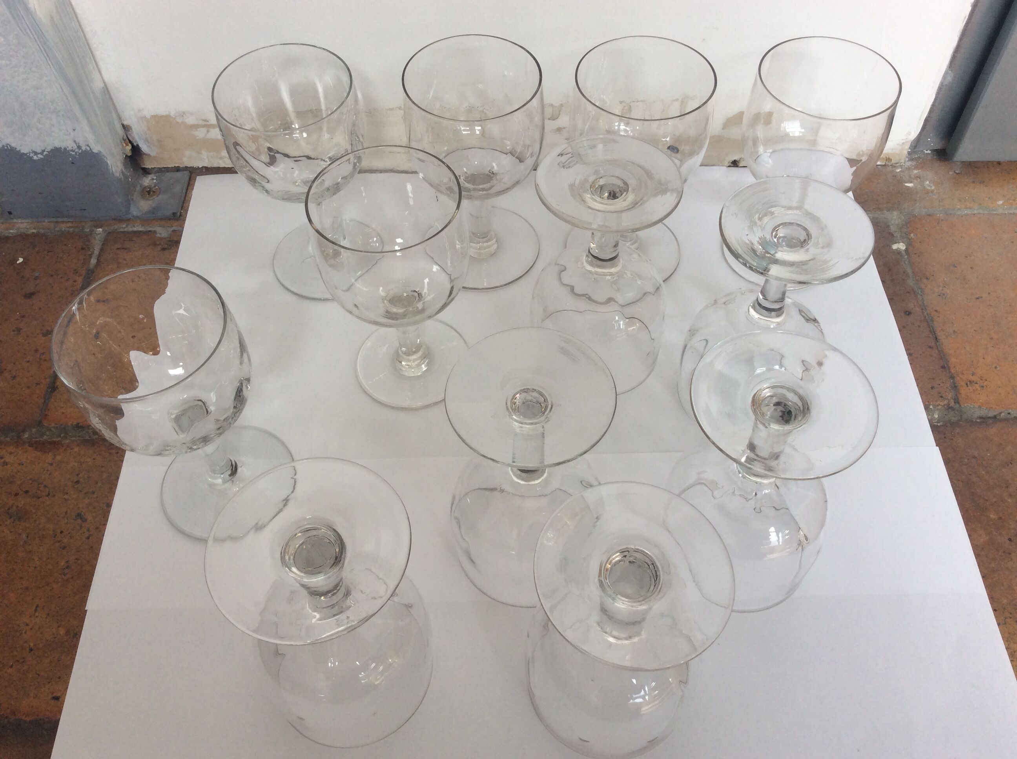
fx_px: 939
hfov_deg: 56.9
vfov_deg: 44.1
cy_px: 380
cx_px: 508
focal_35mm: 32
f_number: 2.4
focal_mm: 3.3
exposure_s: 1/142
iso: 32
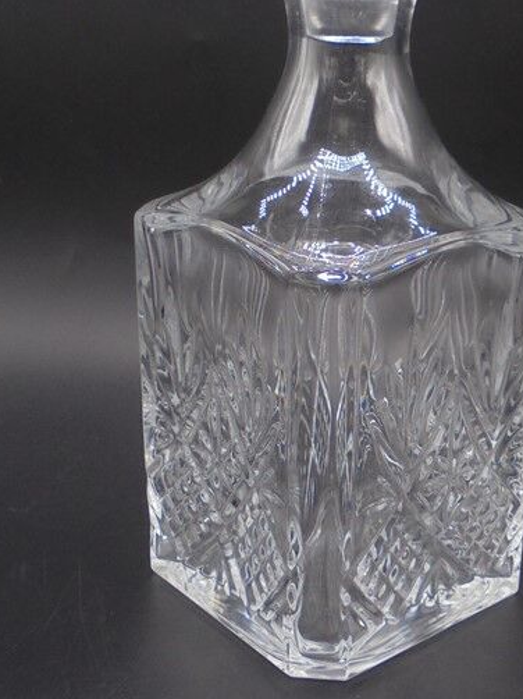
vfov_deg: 36.5
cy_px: 245
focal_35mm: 52
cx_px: 364
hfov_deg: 27.8
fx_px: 1048
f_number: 3.7
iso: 100
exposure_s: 1/125
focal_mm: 5.3
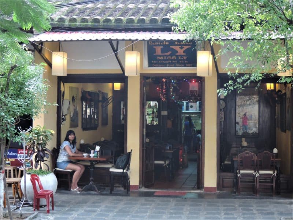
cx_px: 146
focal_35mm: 60
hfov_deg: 32.2
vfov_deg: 24.4
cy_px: 110
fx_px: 508
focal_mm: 10.7
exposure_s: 1/25
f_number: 3.7
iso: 400
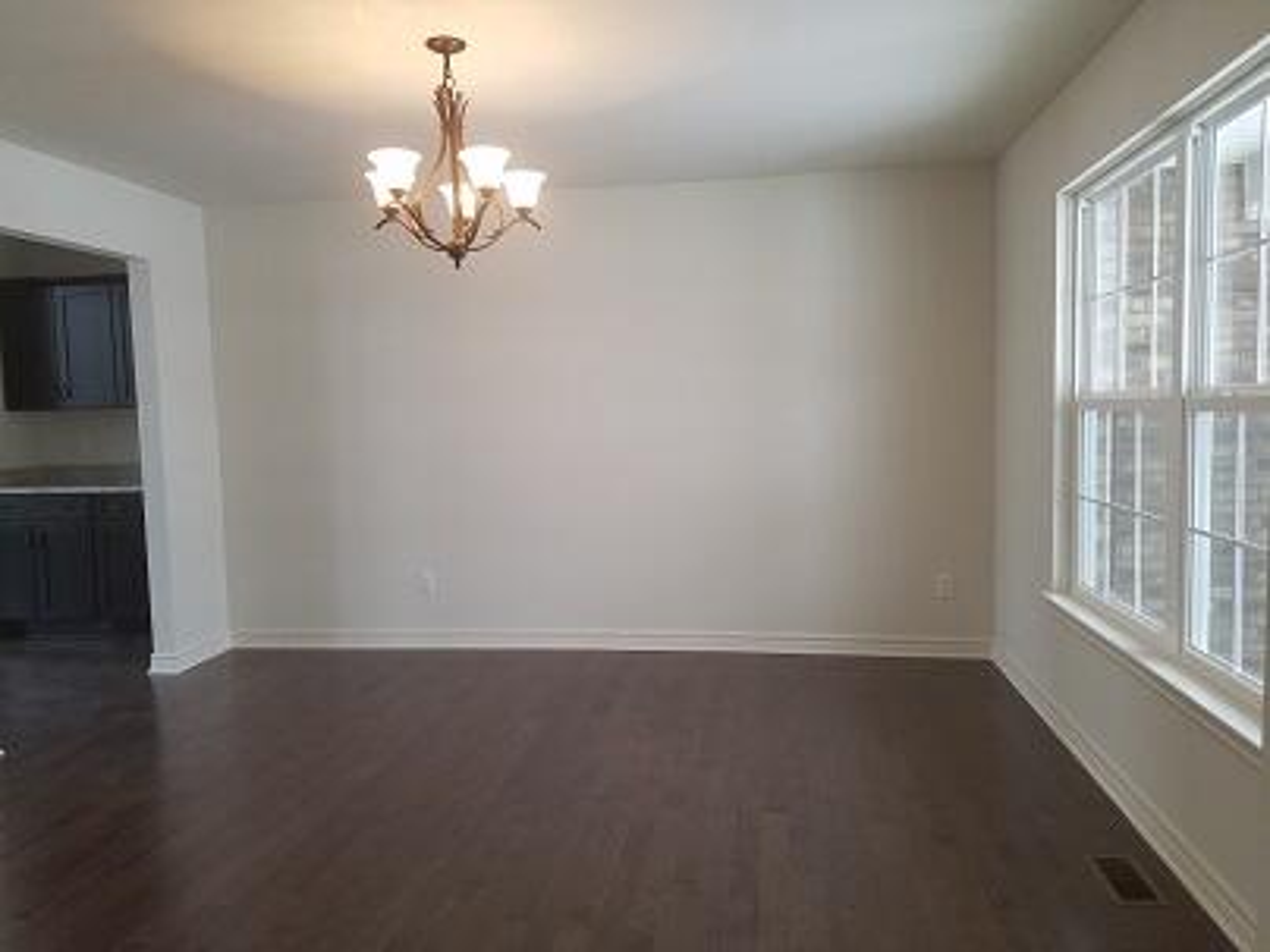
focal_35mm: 26
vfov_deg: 53.1
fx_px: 954
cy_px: 476
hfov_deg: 67.3
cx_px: 635
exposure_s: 1/120
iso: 100
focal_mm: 4.2
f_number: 1.7
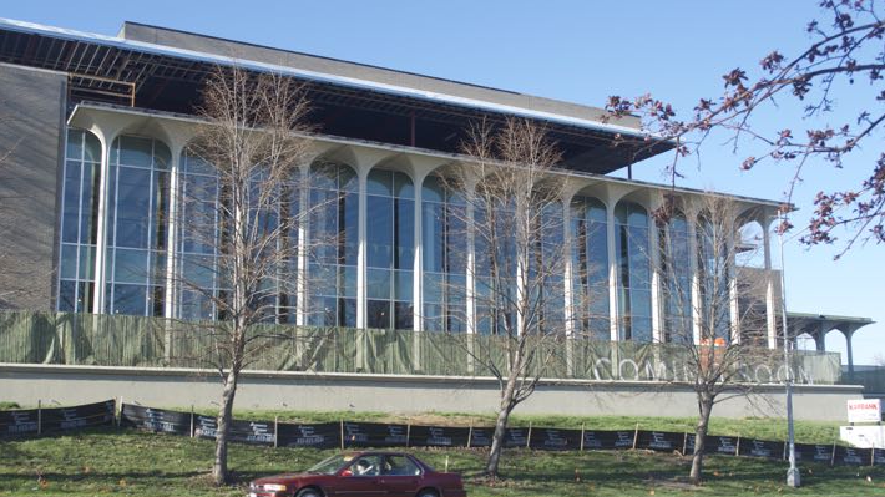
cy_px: 292
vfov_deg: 28.9
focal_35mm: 41
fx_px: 962
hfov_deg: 49.4
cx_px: 441
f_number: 7.1
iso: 200
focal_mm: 26
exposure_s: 1/200
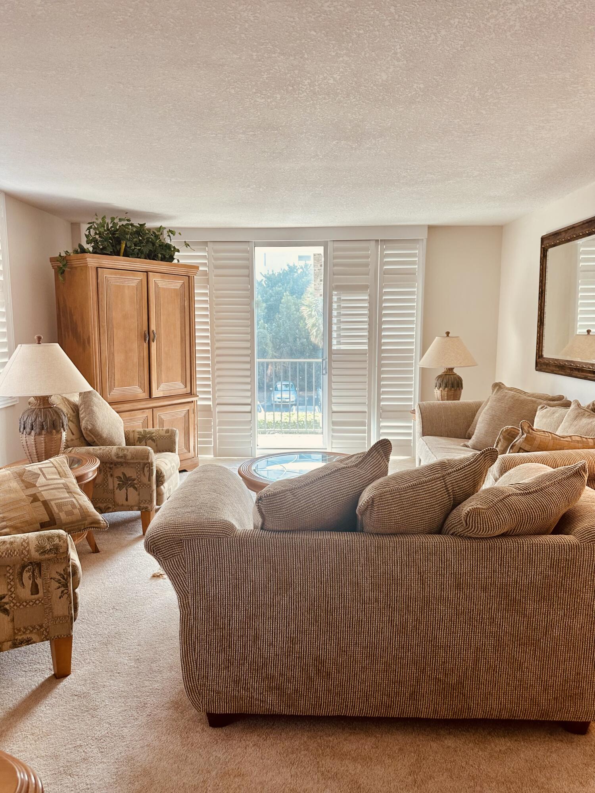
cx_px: 298
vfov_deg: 71.6
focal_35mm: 24
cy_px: 396
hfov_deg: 56.8
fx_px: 550
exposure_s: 1/120
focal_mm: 6.86
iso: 64
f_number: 1.78
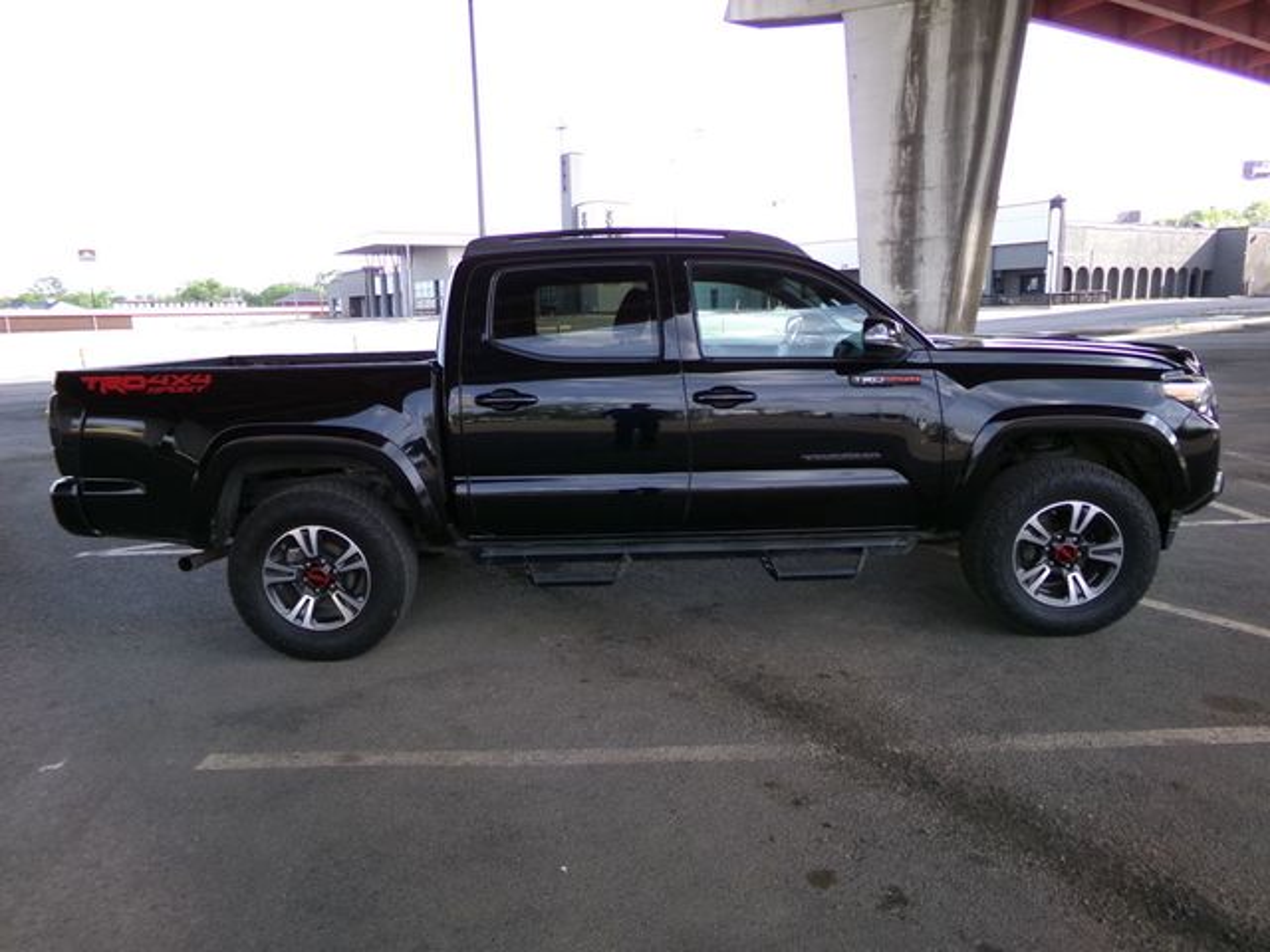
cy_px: 476
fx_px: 881
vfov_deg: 56.8
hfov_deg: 71.6
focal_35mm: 24
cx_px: 635
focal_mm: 4.3
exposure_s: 1/120
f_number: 3.7
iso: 100
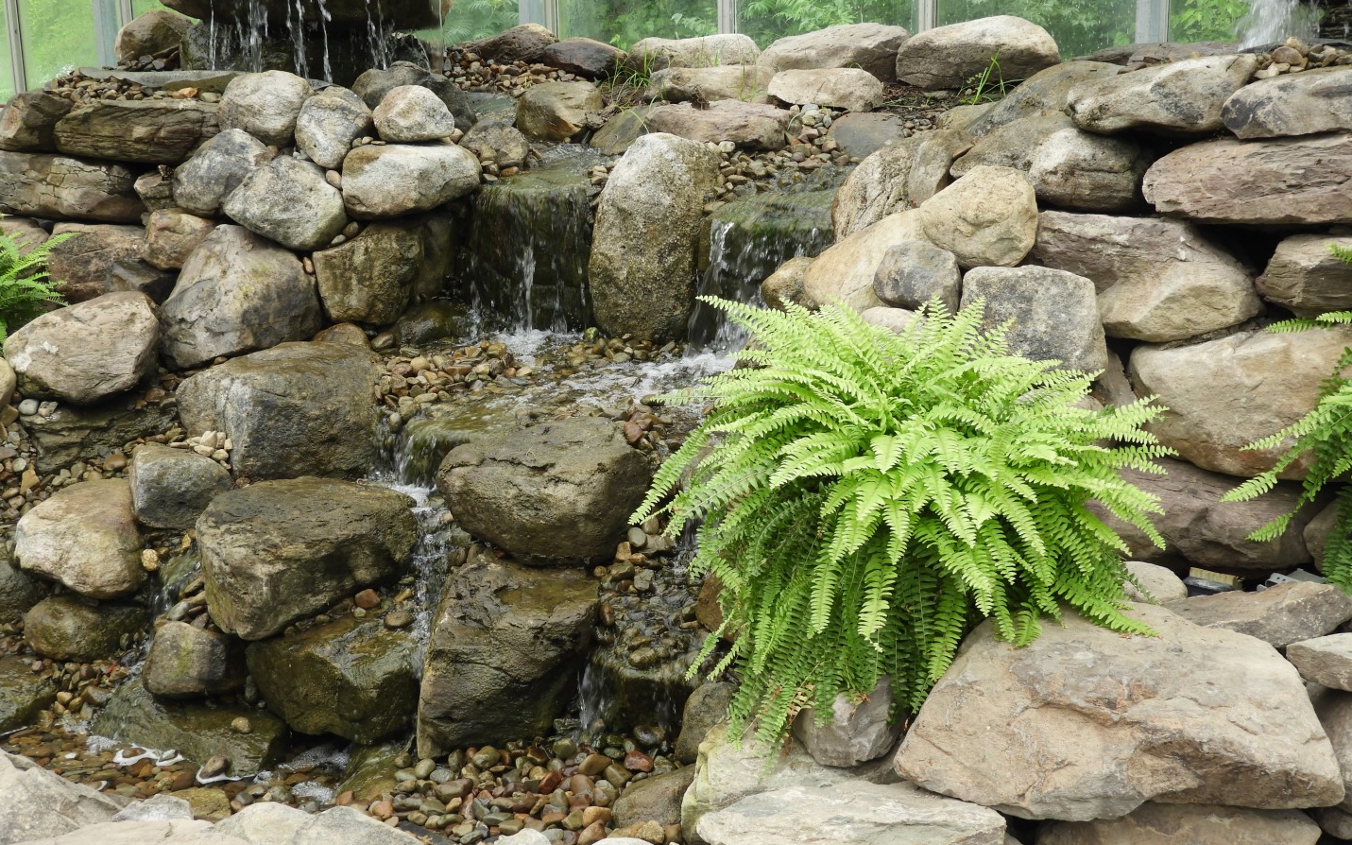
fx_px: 1768
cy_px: 416
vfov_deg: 26.9
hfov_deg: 41.8
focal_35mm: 48
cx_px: 677
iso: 100
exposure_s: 1/100
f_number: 4
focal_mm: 8.1
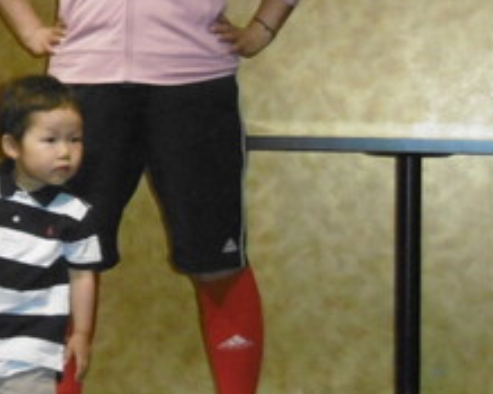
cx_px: -50
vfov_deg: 10.6
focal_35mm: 145
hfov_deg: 13.0
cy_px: 42
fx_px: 2115
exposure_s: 1/100
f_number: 4.2
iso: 500
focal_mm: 10.5
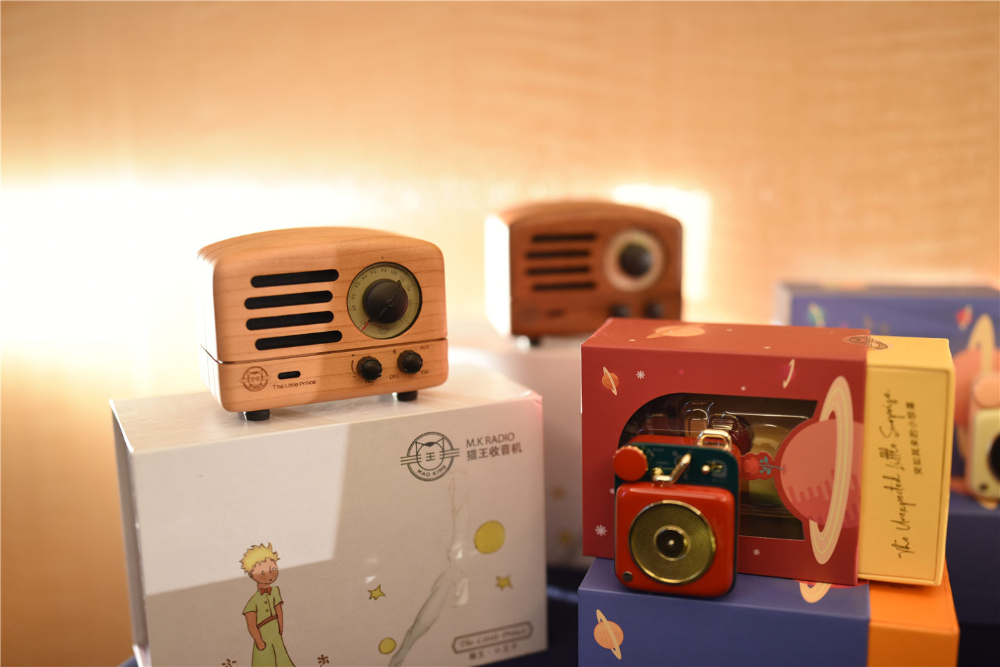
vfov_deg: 33.4
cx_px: 500
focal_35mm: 40
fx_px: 1111
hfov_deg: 48.4
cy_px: 334
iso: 800
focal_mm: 40
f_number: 1.8
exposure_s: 1/50
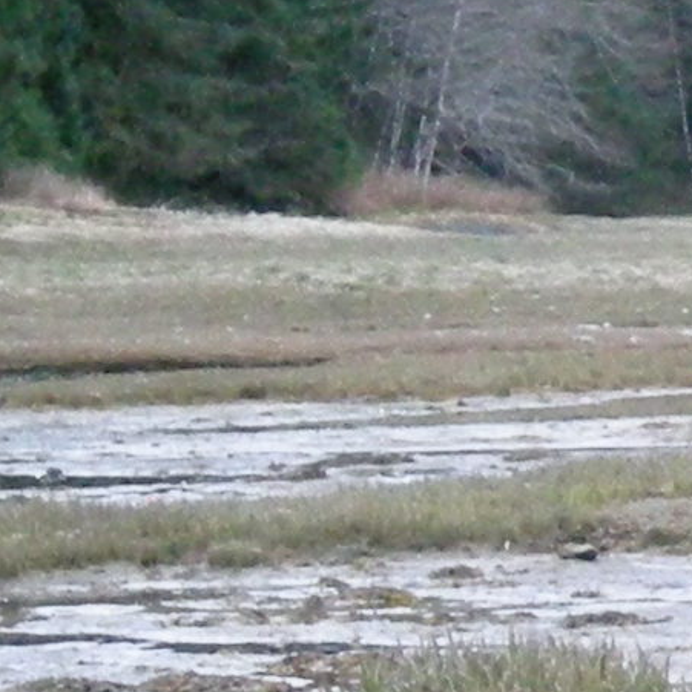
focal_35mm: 265
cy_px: 460
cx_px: 1570
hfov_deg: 6.3
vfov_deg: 6.6
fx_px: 5993
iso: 400
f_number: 3.1
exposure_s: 1/47.4
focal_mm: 7.1
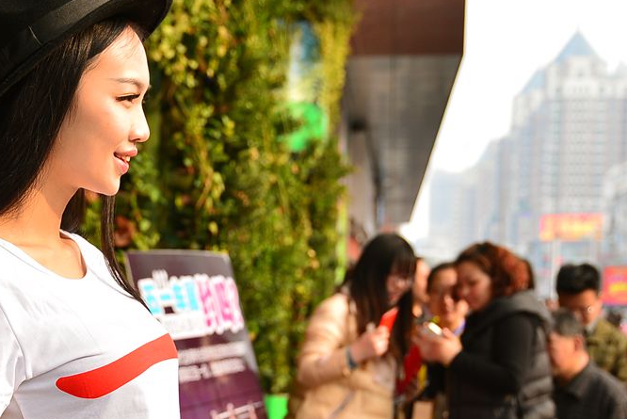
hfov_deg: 23.5
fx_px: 1481
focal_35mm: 85
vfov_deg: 16.0
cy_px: 328
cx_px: 125
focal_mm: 42
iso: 400
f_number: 4
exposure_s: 1/640
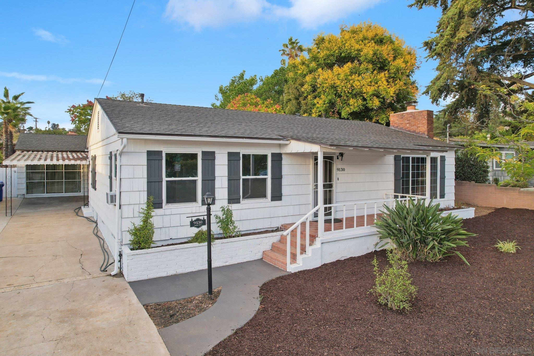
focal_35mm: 22
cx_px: 267
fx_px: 326
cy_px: 178
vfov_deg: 57.2
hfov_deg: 78.6
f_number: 2.8
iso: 110
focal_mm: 8.4
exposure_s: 1/240
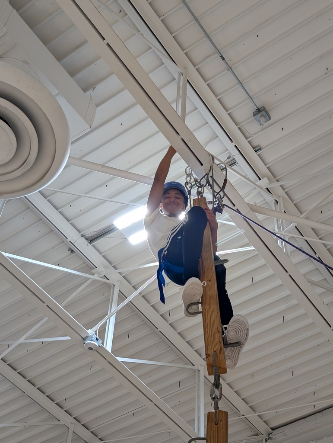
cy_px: 222
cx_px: 166
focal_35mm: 49
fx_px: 627
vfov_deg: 38.9
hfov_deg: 29.7
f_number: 1.68
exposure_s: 1/250
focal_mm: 6.9
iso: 139
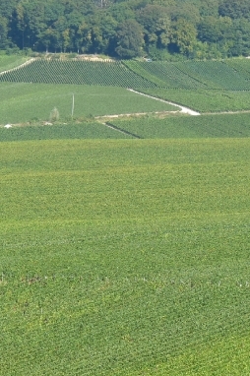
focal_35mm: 281
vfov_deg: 7.3
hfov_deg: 4.9
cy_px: 176
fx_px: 2932
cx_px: 142
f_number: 5.6
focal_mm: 30.5
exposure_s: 1/400
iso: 125
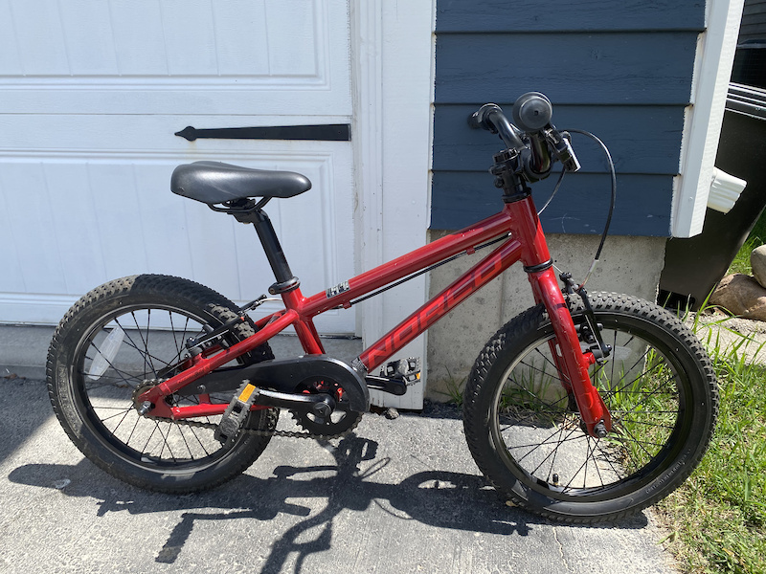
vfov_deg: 53.1
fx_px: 575
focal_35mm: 26
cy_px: 287
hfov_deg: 67.3
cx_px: 383
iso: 32
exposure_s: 1/1565
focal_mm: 4.25
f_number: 1.8
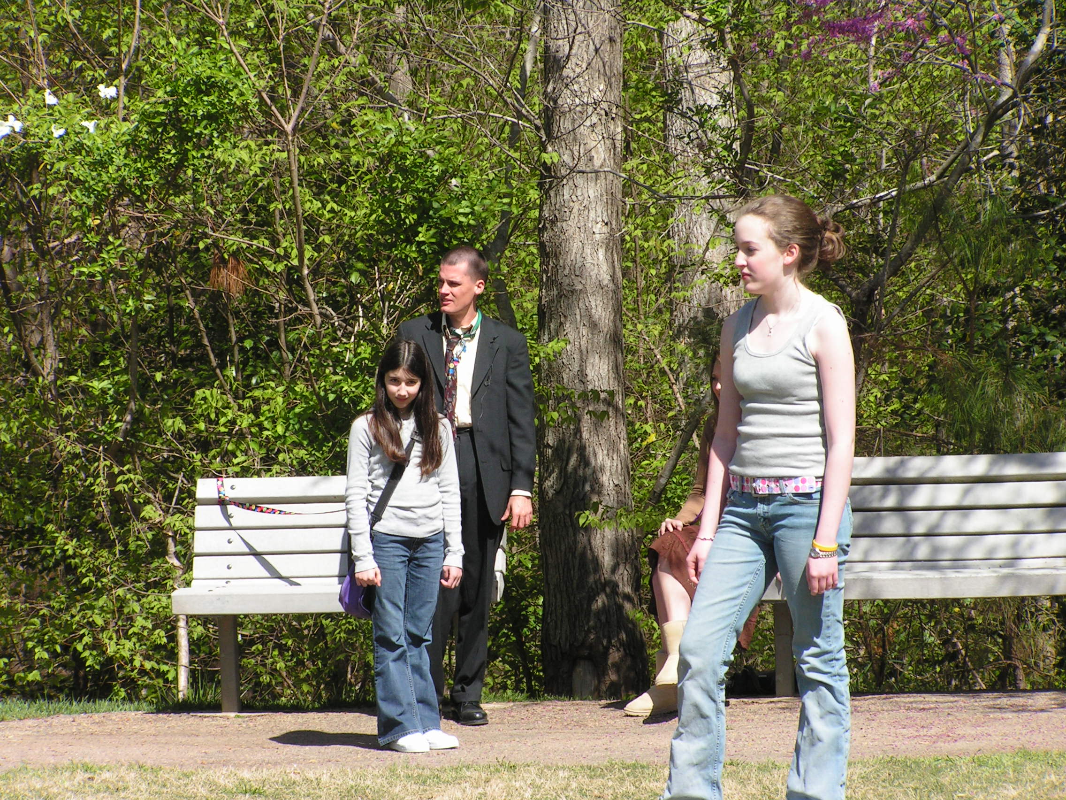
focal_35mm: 219
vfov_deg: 6.8
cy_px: 400
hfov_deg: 9.0
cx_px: 533
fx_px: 6744
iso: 50
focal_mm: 36.4
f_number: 5
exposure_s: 1/320
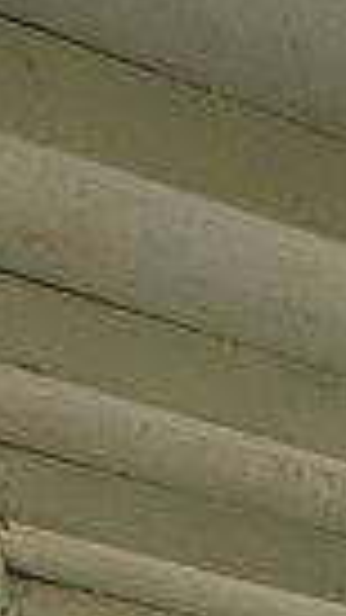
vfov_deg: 13.8
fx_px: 1861
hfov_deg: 7.9
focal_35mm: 114
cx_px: 1285
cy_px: 1452
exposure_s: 1/318
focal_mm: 2.22
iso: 40
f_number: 2.2
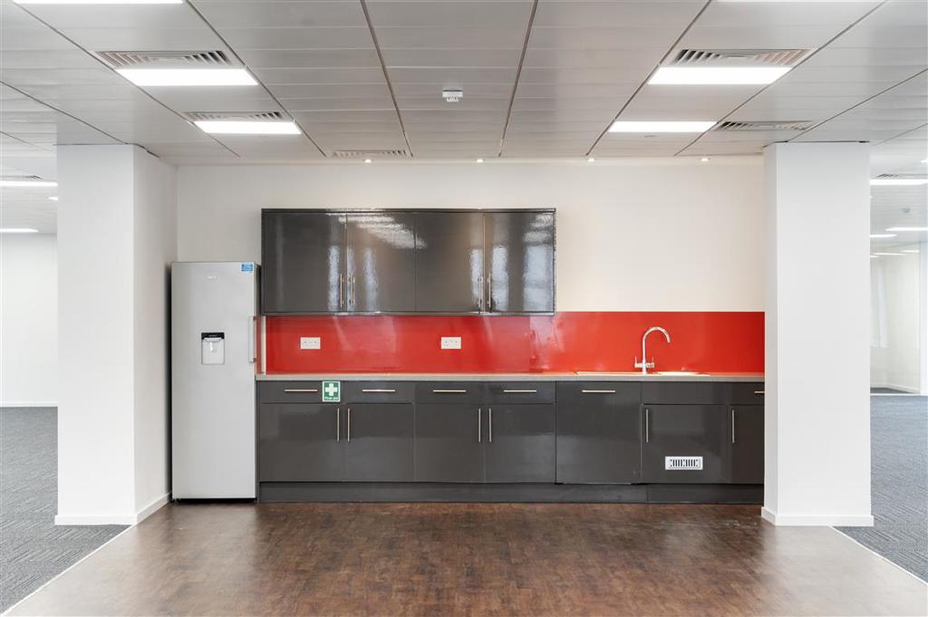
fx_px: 1700
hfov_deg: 30.5
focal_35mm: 66
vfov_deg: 20.6
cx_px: 464
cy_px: 308
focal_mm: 66
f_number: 8
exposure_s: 1/8
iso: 500
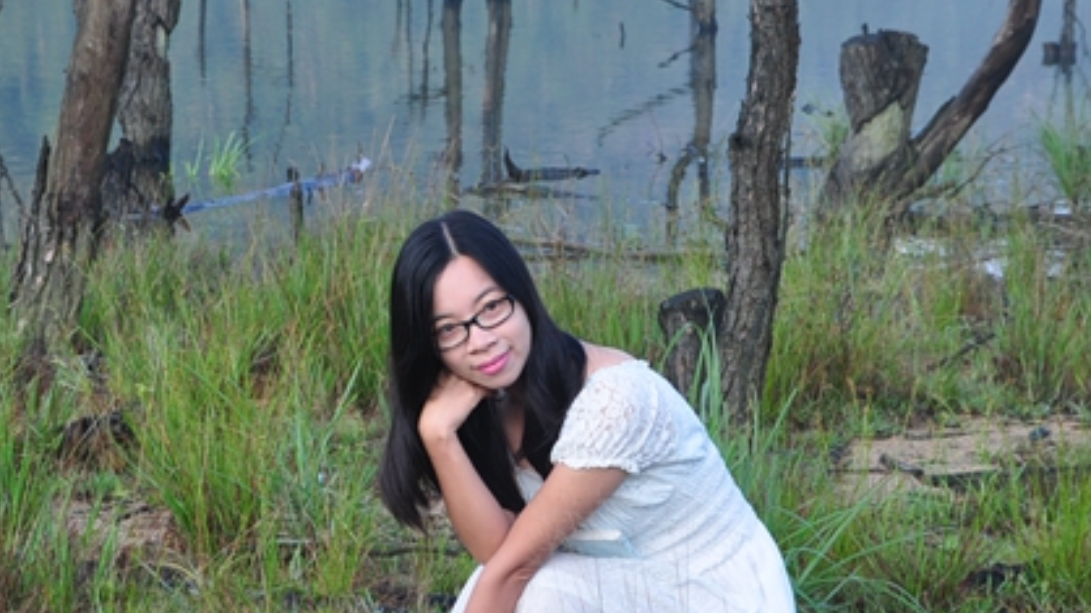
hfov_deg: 18.8
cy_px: 351
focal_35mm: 114
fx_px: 3297
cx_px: 470
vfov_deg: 10.6
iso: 250
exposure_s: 1/200
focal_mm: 38
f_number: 5.6
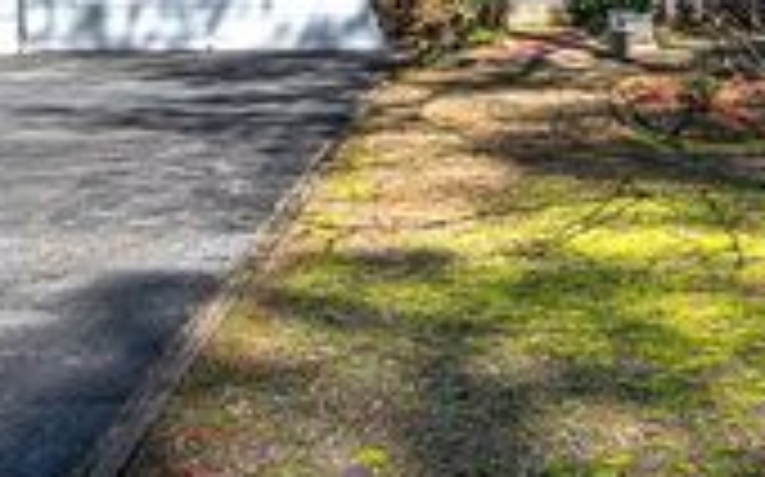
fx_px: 1438
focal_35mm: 69
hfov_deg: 29.7
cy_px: -45
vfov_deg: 18.2
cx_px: 446
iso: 160
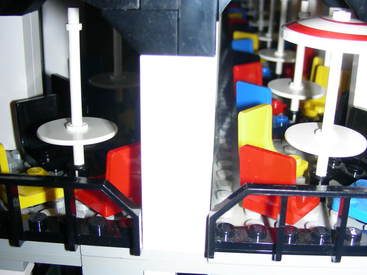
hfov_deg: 40.4
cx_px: 202
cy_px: 121
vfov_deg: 30.8
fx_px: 498
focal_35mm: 47
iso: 50
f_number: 3.5
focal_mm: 6.3
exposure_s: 1/60.1
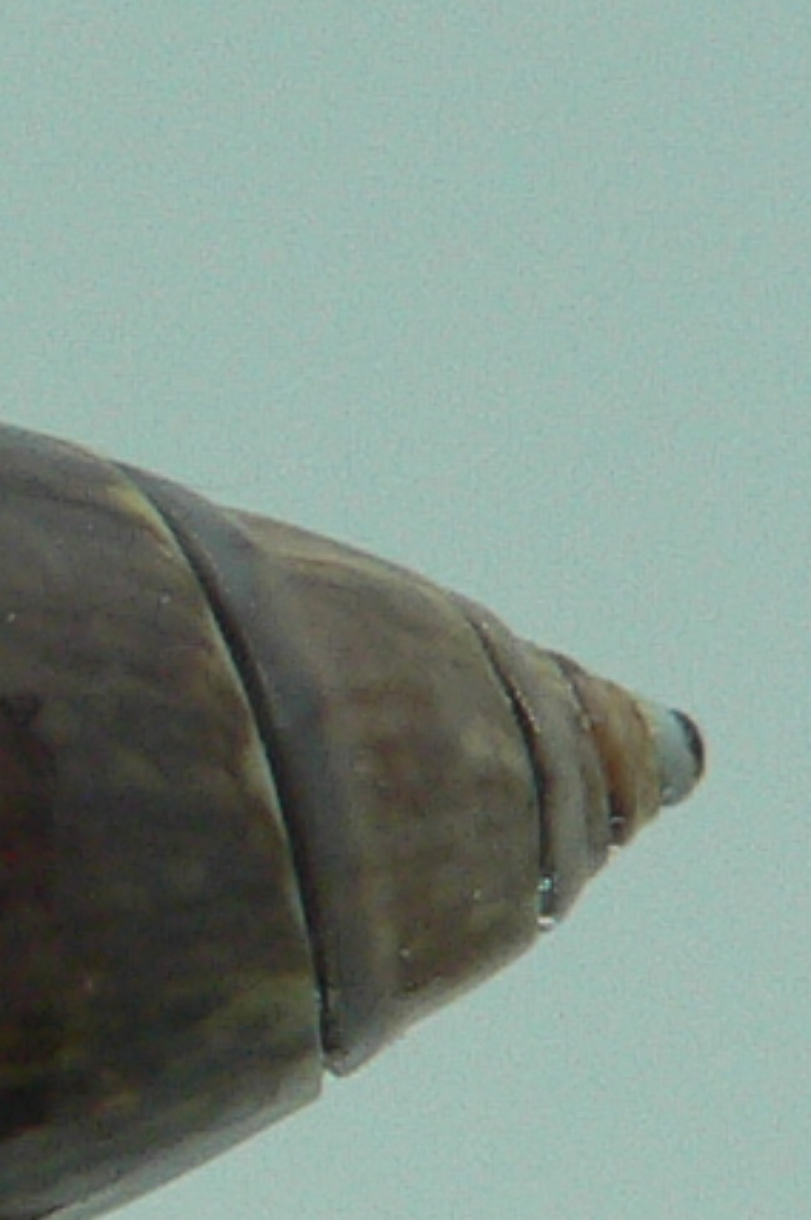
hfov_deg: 7.7
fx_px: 5821
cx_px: -728
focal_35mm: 172
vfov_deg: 11.8
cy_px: 1220
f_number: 2.8
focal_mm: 4.6
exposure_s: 1/60
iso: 80
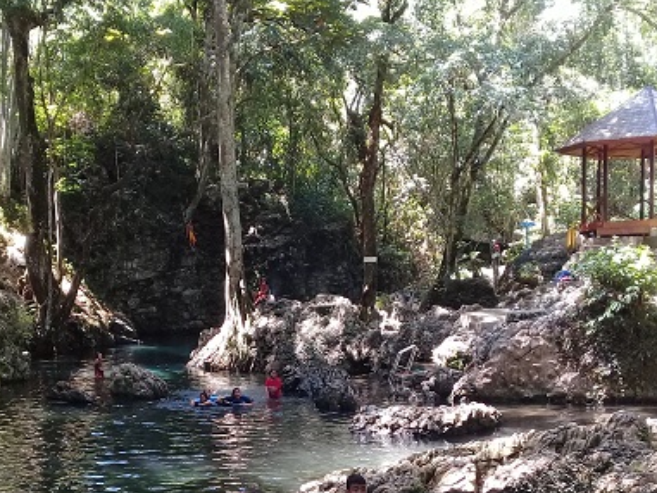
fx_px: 1082
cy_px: 406
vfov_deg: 25.2
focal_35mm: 57
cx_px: 252
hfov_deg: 33.6
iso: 64
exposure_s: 1/50
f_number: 2.2
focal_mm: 3.3
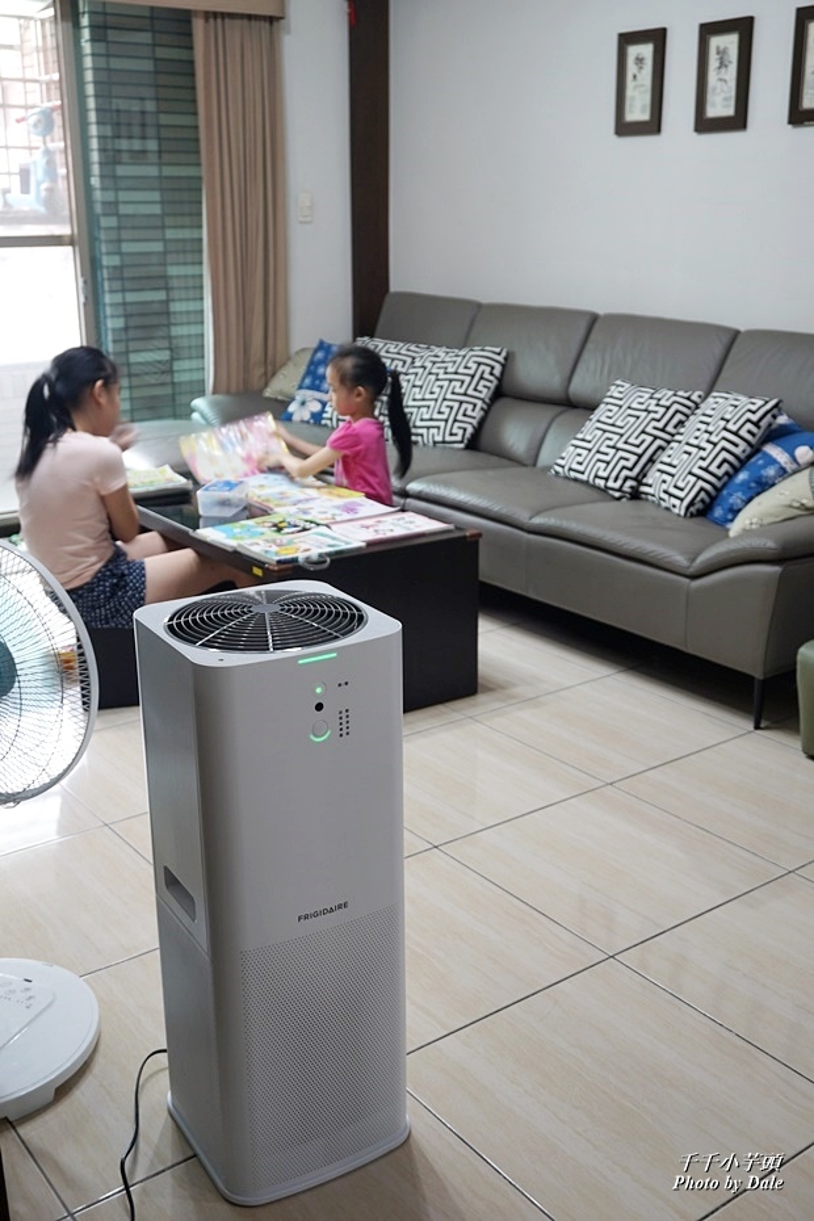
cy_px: 610
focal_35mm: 38
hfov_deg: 35.5
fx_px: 1272
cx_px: 407
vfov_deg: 51.3
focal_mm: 25
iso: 100
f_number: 4.5
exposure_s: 1/10
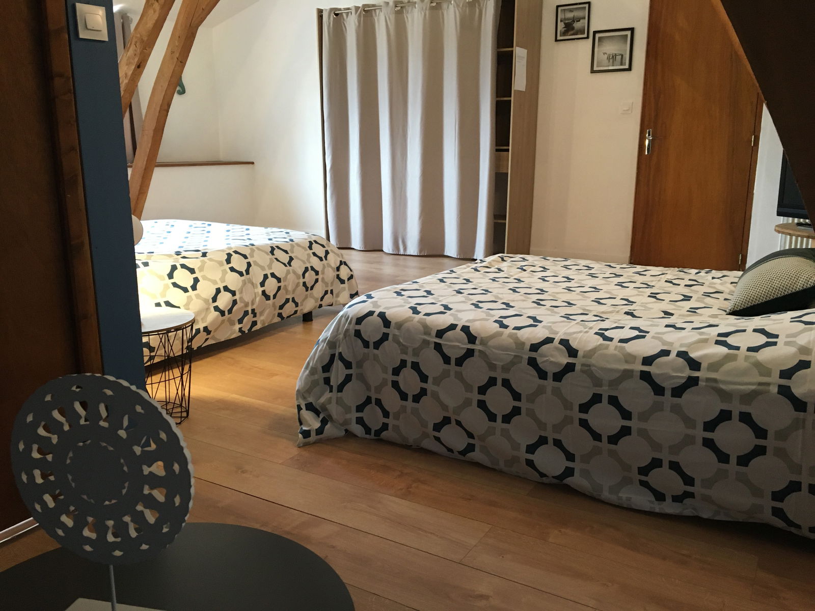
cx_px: 408
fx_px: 683
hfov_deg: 61.7
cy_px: 306
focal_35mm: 29
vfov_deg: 48.2
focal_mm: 4.15
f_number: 2.2
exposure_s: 1/33
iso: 200
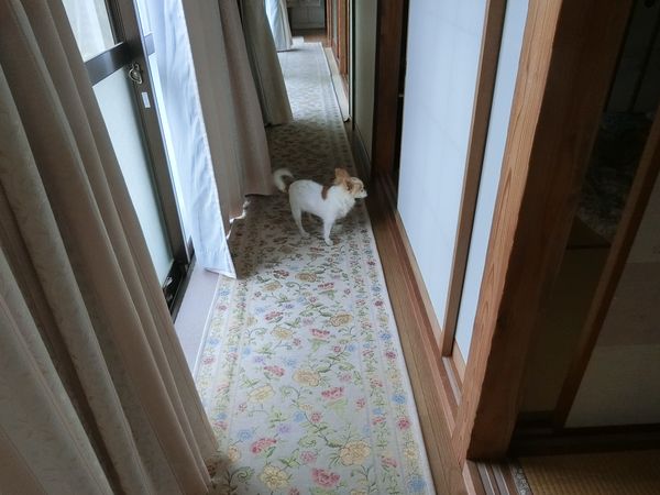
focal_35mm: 25
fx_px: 477
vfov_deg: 54.9
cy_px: 248
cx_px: 330
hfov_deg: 69.4
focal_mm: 4.5
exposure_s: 1/30
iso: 400
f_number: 7
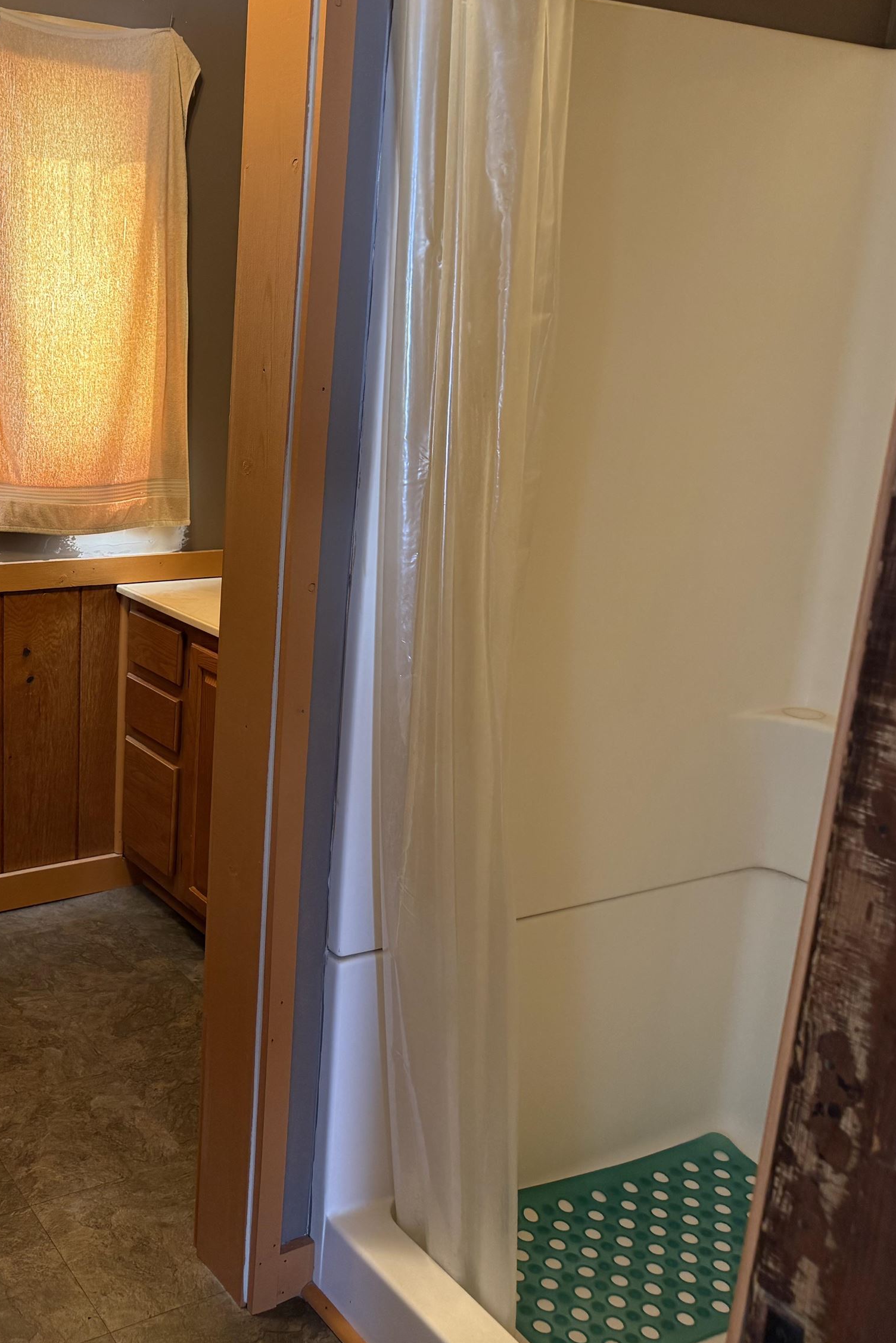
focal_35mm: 34
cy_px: 660
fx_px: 1269
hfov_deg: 36.9
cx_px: 127
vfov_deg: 55.8
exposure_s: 1/96
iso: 200
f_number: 1.78
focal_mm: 6.76
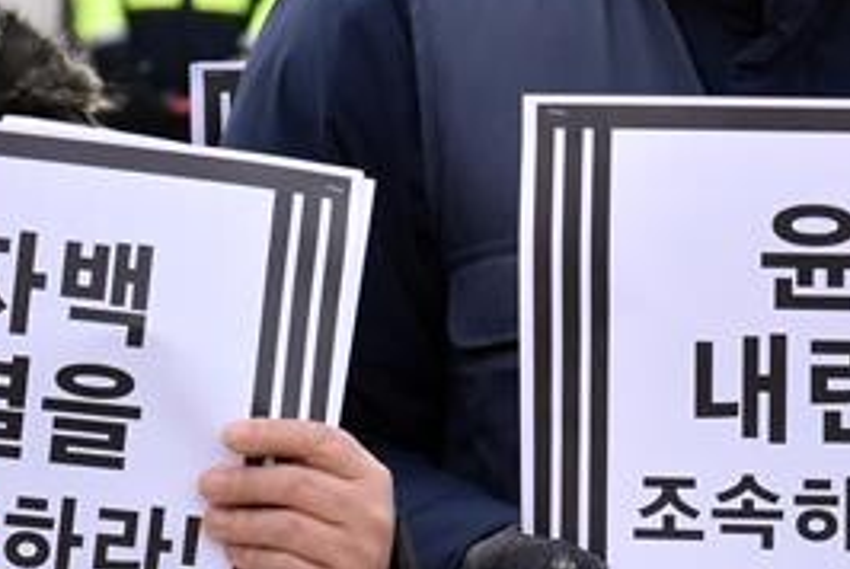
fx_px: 9266
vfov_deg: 3.5
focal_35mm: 392
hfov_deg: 5.2
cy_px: -24
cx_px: -300
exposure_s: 1/250
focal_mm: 68
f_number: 8
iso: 400
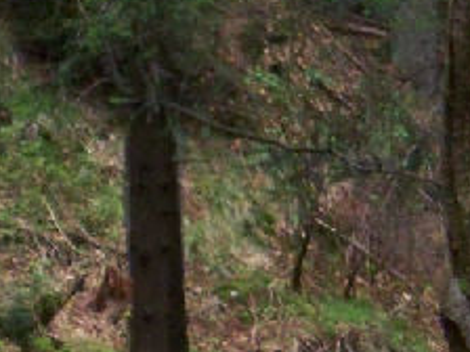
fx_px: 5662
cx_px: 147
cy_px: 295
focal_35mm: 417
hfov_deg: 4.8
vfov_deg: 3.6
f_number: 4.4
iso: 400
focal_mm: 19.2
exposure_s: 1/125
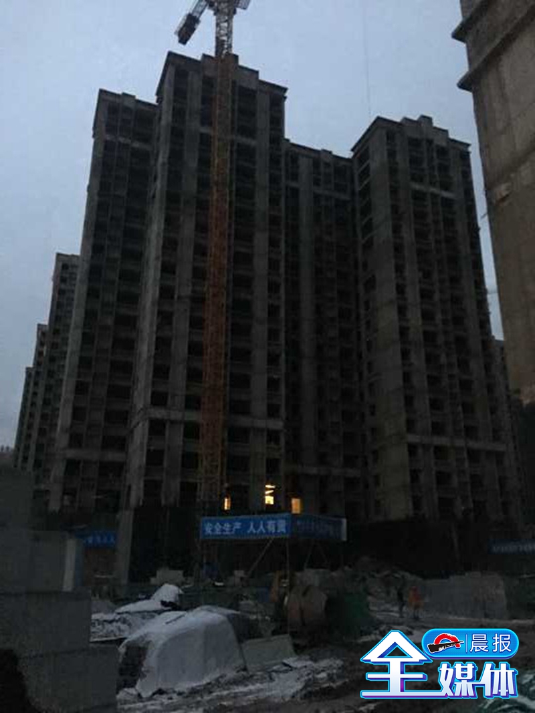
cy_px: 356
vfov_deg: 61.7
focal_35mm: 29
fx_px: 598
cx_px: 268
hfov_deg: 48.2
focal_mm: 4.15
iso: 320
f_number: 2.2
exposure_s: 1/4
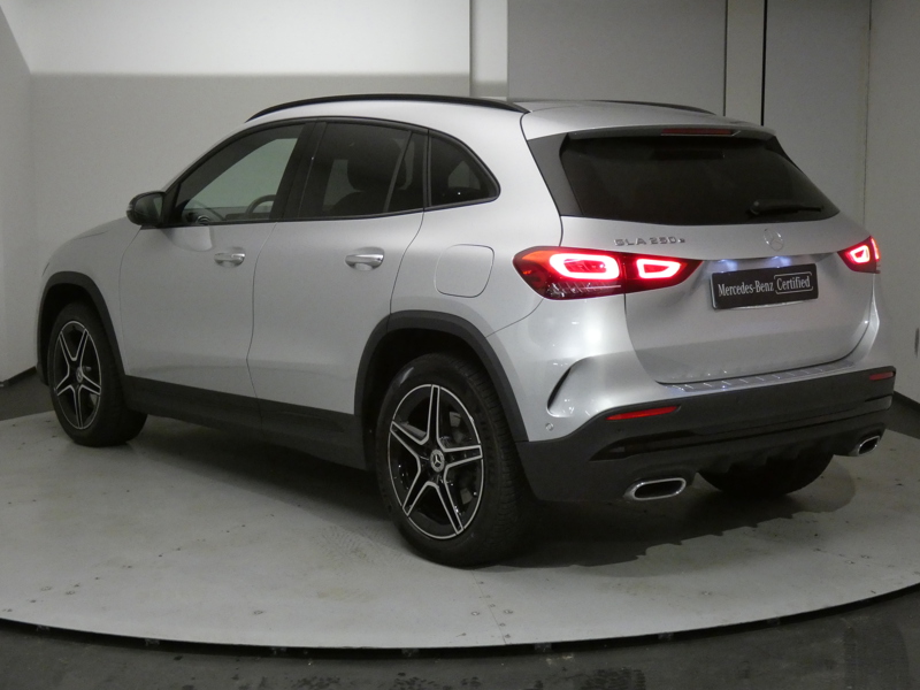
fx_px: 1409
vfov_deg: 27.5
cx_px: 460
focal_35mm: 53
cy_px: 345
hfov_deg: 36.2
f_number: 3.9
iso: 1000
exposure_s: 1/80
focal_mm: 9.5
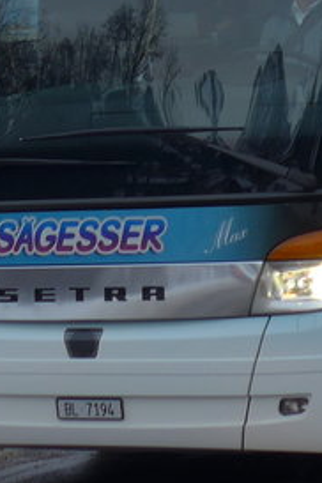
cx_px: 104
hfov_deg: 6.8
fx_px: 2697
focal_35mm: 201
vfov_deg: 10.1
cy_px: -115
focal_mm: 9
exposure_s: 1/200
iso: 80
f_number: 2.8
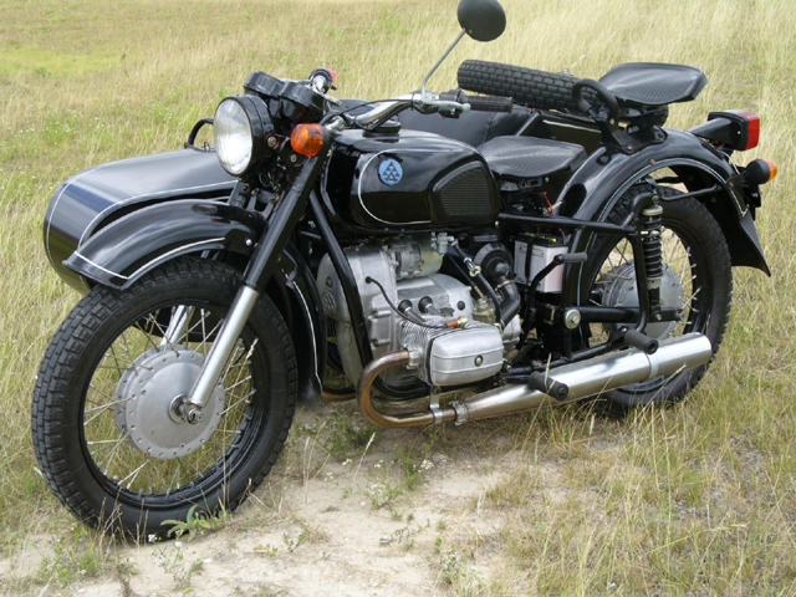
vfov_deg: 21.3
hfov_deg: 28.2
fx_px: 1587
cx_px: 398
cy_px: 298
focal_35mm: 69
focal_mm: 11.4
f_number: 6.4
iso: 80
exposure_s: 1/125
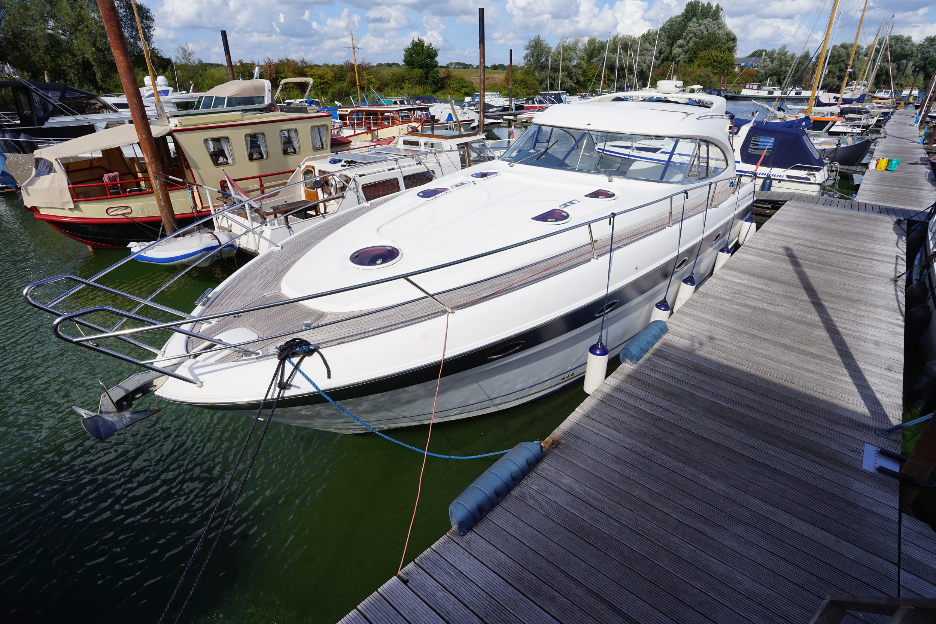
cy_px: 312
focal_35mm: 18
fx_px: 468
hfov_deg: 90.0
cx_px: 468
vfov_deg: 67.4
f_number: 11
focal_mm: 18
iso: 100
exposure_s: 1/200
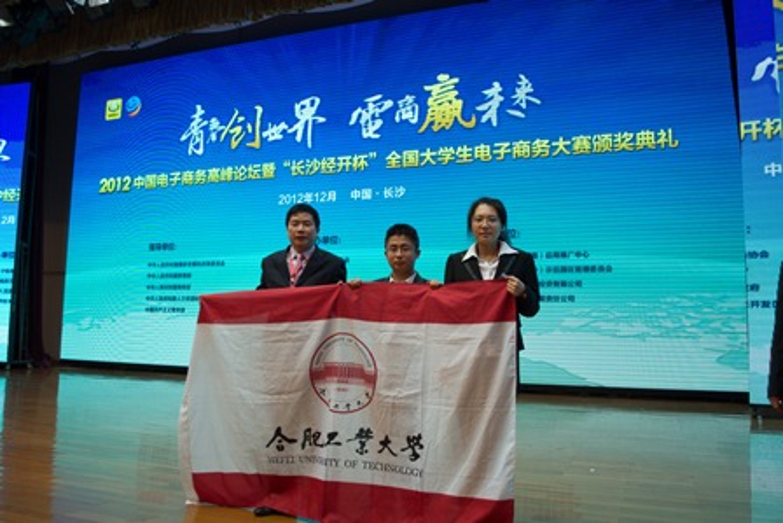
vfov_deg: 43.6
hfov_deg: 61.9
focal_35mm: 30
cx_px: 392
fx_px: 653
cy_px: 262
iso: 200
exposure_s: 1/30
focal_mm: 20
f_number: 3.8
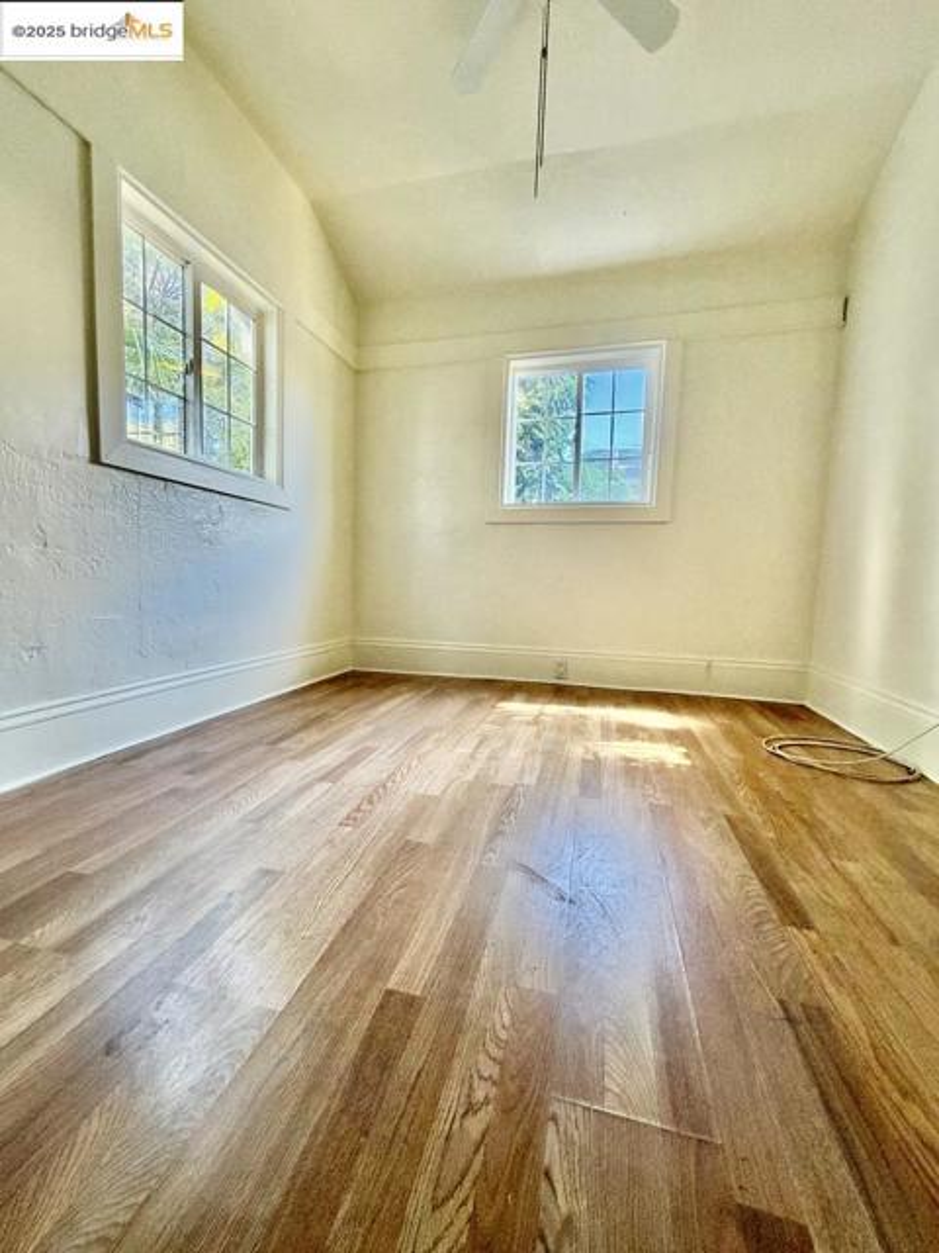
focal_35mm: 14
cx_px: 470
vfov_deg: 102.1
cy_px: 626
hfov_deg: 85.7
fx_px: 506
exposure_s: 1/66
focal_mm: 2.22
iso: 320
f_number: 2.2
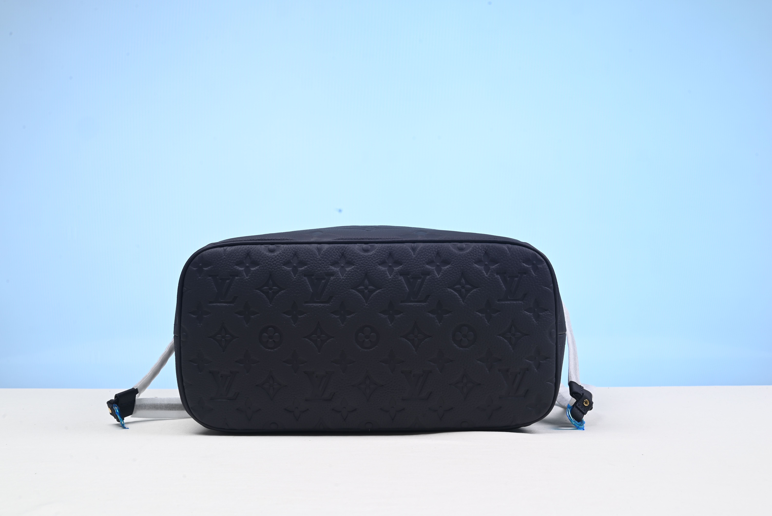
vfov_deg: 33.4
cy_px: 258
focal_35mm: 40
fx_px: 858
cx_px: 386
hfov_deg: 48.4
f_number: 16
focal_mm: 40
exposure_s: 1/2
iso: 100
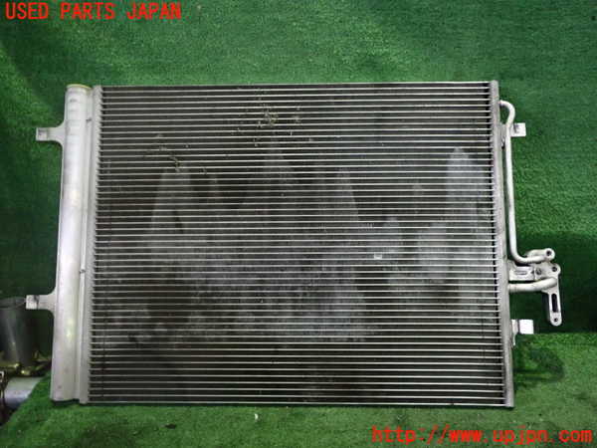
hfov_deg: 60.0
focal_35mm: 30
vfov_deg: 46.8
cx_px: 298
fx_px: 517
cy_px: 224
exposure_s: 1/60
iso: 1000
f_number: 2.3
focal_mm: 5.4
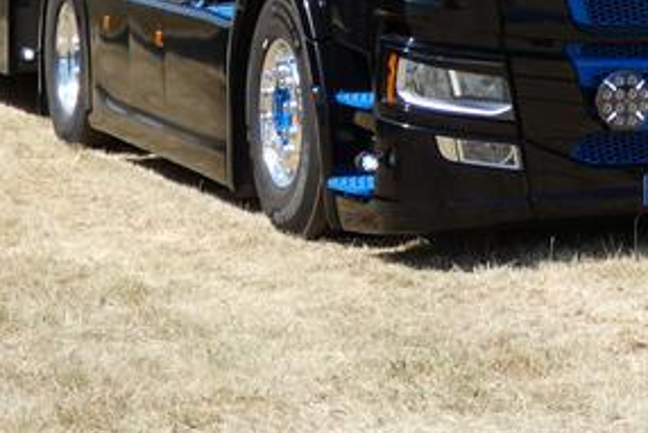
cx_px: 344
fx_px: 2881
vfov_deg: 8.4
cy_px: -193
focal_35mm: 160
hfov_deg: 12.8
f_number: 4
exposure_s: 1/500
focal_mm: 9.9
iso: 80
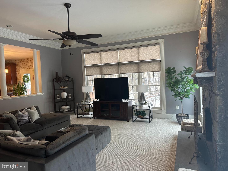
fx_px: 158
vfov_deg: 56.8
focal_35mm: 24
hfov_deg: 71.6
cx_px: 114
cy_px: 86
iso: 125
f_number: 1.78
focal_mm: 6.86
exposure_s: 1/60
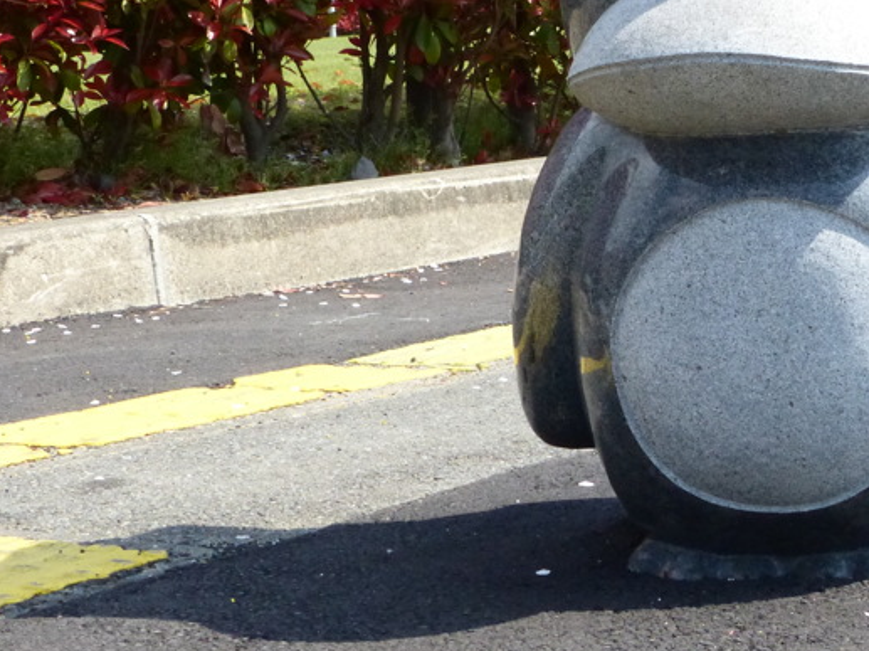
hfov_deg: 17.7
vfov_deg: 13.3
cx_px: 629
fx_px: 2785
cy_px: 254
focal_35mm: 111
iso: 400
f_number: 8
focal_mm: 10.1
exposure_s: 1/500
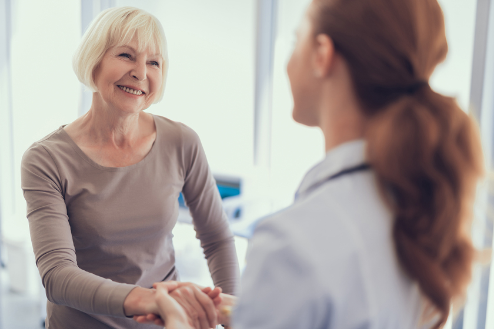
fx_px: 686
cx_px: 247
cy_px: 164
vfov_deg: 27.0
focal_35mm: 50
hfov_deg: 39.6
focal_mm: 50
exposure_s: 1/160
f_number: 1.4
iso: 160
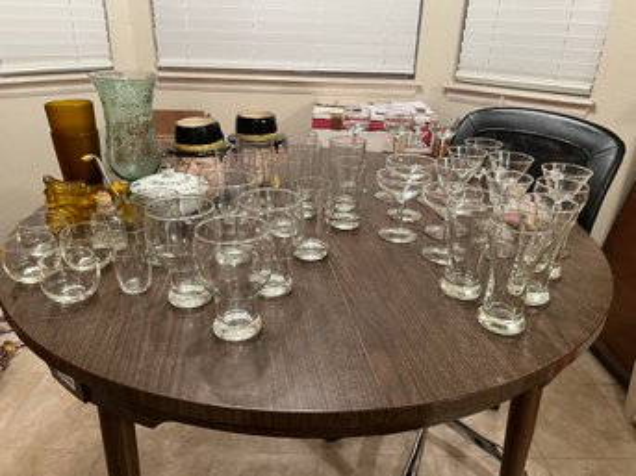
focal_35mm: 26
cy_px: 238
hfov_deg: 67.3
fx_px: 478
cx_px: 318
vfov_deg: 53.0
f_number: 1.5
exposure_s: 1/60
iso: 400
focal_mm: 5.7
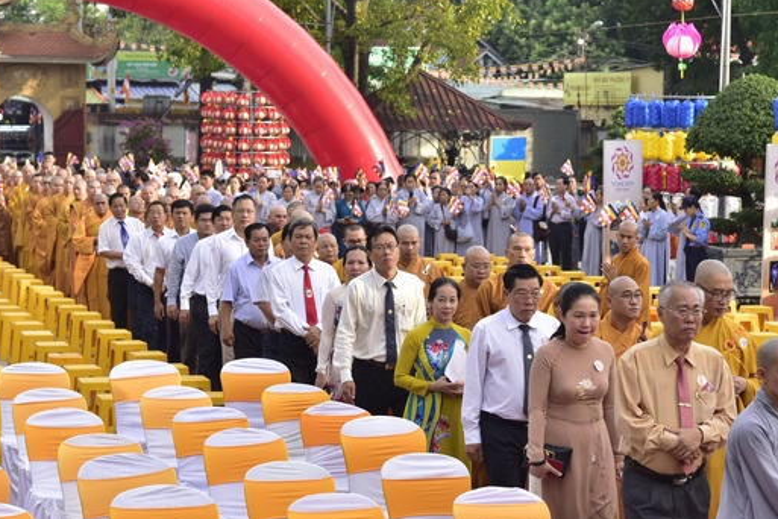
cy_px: 226
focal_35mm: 104
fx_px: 2247
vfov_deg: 13.2
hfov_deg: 19.6
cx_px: 400
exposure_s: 1/200
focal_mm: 82
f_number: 6.3
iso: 320
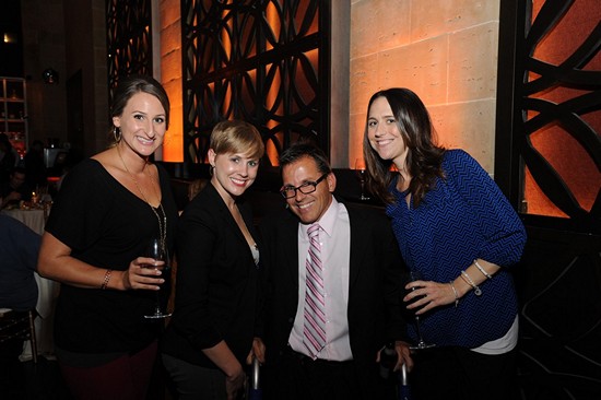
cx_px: 300
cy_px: 200
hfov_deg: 50.7
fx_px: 634
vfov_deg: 35.0
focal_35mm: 38
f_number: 6.3
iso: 1250
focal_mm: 38
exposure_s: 1/40
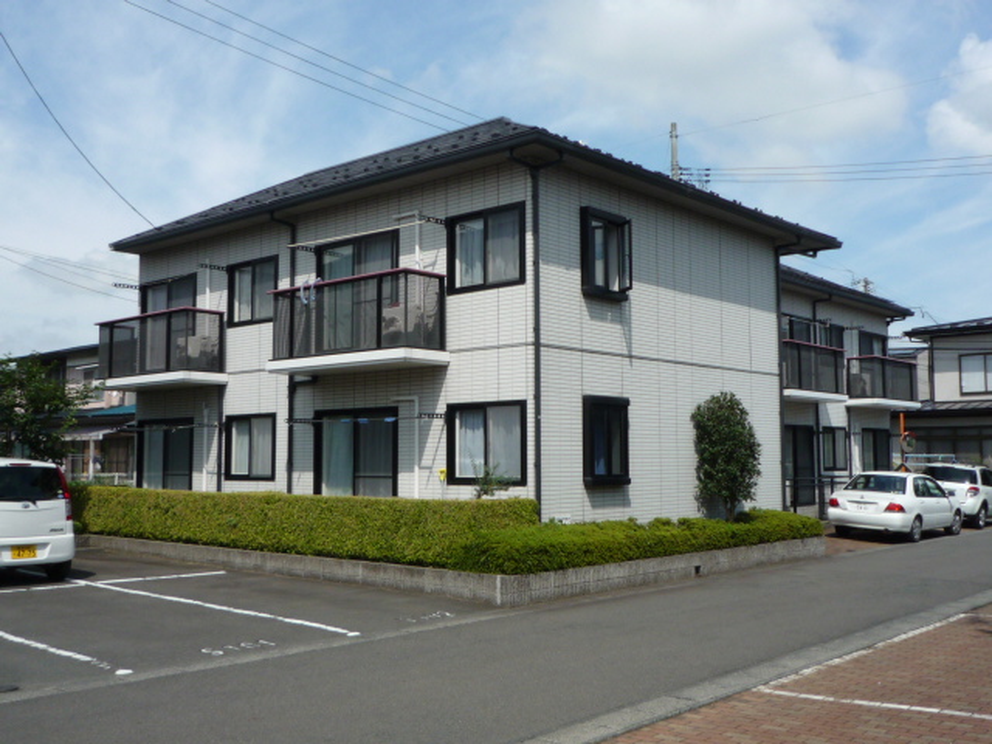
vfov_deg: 40.7
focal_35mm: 35
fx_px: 1003
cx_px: 496
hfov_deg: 52.6
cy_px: 372
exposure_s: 1/800
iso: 100
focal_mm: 4.4
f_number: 4.5
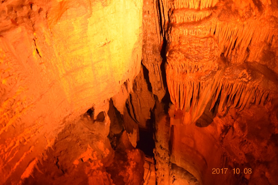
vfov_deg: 47.9
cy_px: 92
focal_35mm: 27
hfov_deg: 67.4
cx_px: 139
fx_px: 208
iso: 6400
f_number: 3.5
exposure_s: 1/13
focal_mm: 18
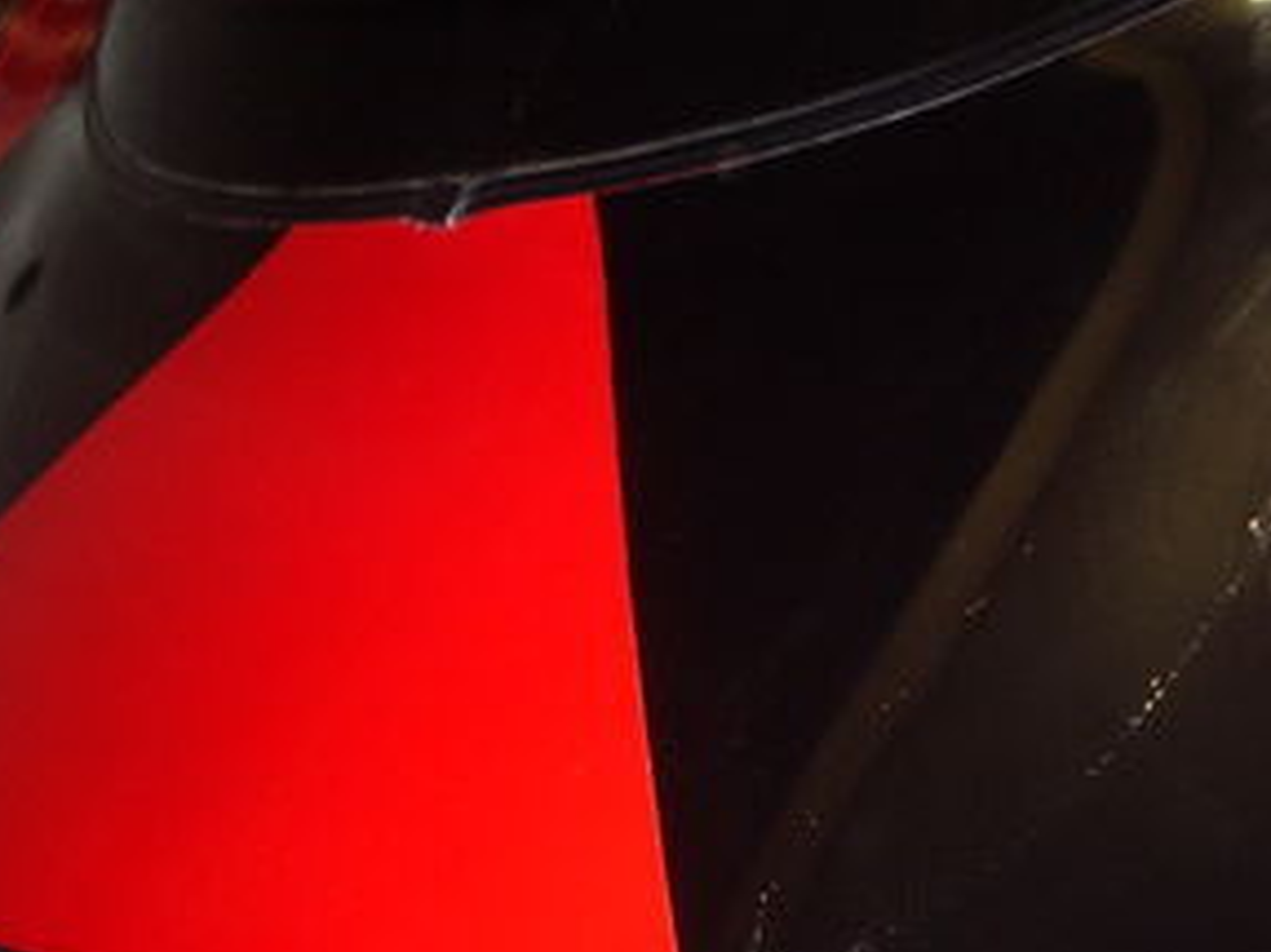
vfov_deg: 18.9
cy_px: 562
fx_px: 2863
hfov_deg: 25.0
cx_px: 717
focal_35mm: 78
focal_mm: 5.8
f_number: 2.6
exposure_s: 1/40
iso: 100
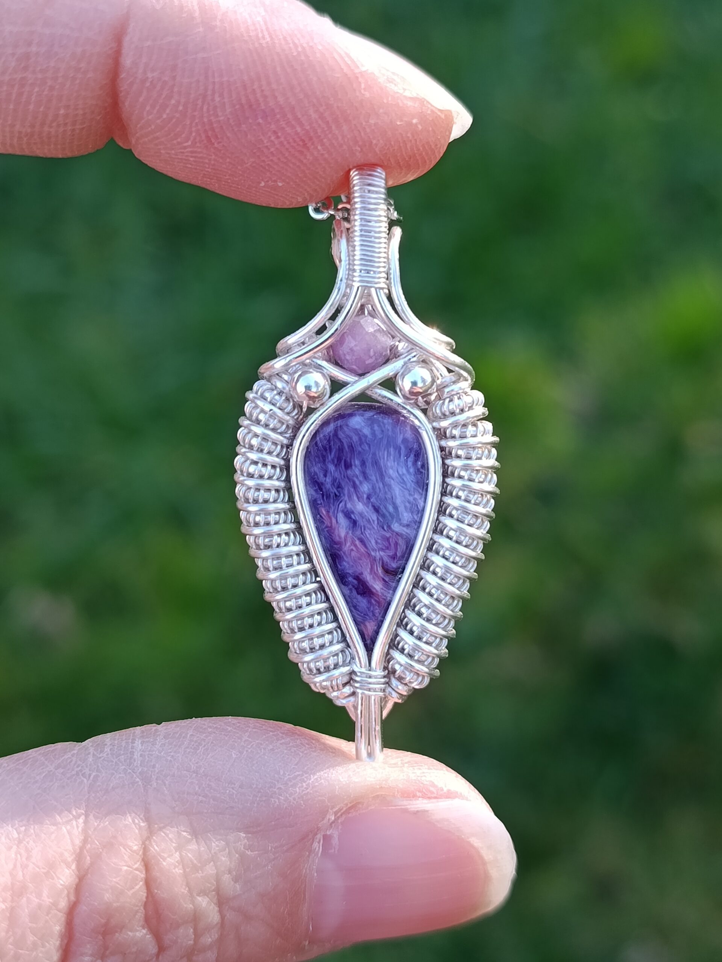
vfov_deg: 39.7
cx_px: 361
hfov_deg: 30.3
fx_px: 1335
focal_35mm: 48
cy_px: 481
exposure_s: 1/100
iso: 125
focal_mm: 5.24
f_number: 1.7
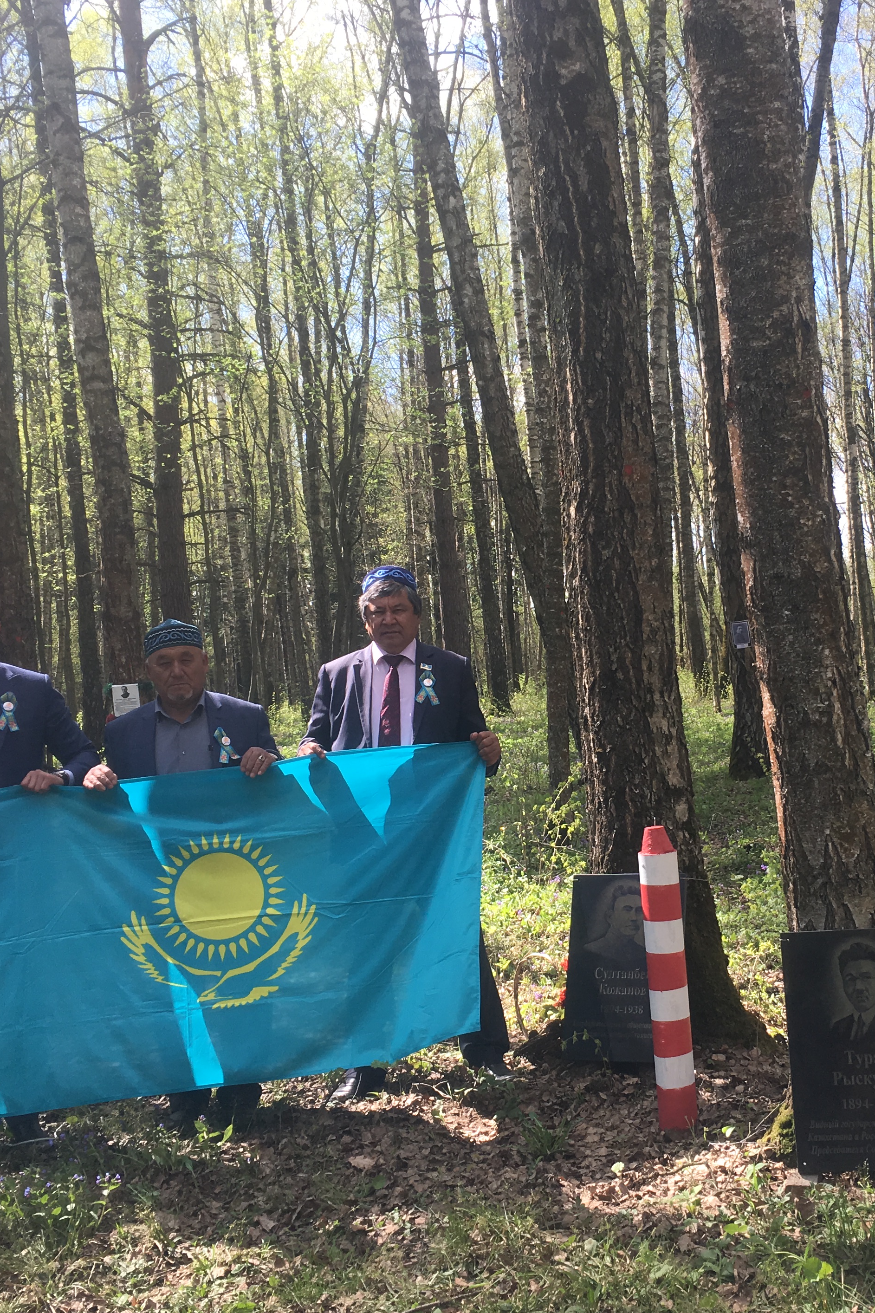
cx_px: 590
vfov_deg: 45.4
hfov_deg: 30.9
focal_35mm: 43
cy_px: 627
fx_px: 1568
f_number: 2.2
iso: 25
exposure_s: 1/348
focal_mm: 4.15
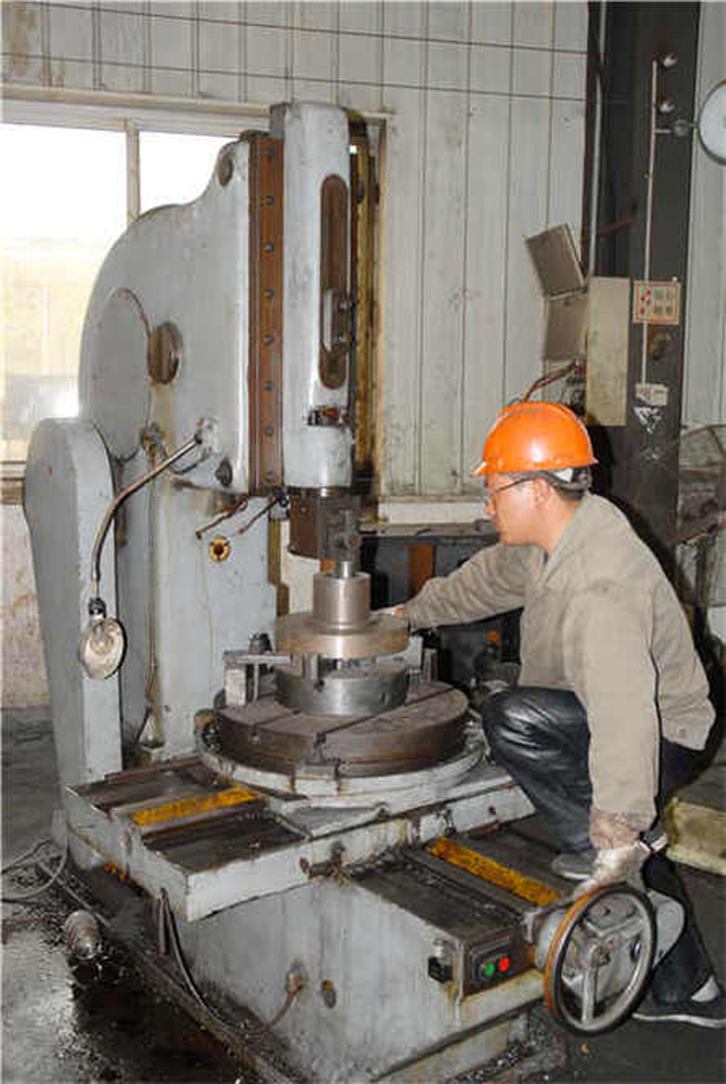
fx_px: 1085
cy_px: 542
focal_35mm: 36
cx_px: 363
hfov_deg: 37.0
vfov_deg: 53.1
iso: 250
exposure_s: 1/60
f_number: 4.5
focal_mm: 24
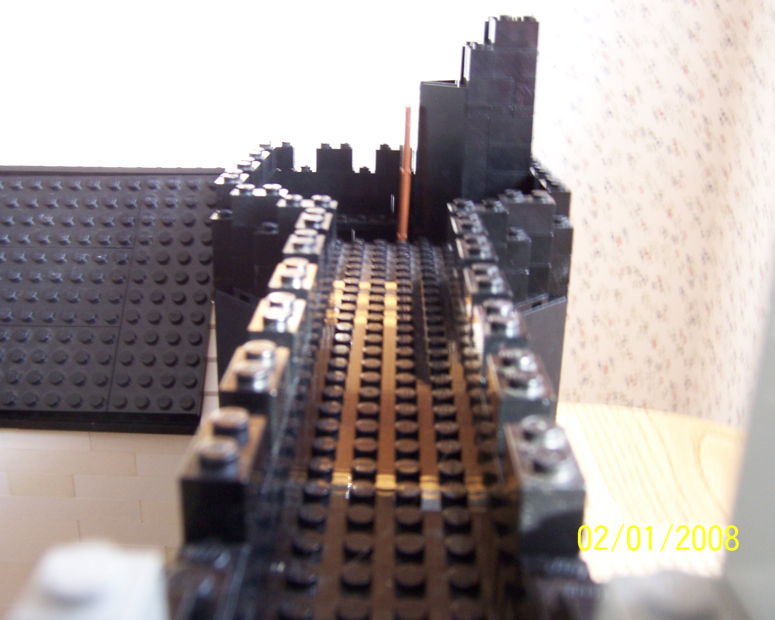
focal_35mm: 35
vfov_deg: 42.2
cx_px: 365
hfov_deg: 51.5
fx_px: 803
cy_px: 306
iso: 140
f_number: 3.4
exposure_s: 1/10
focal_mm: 5.5
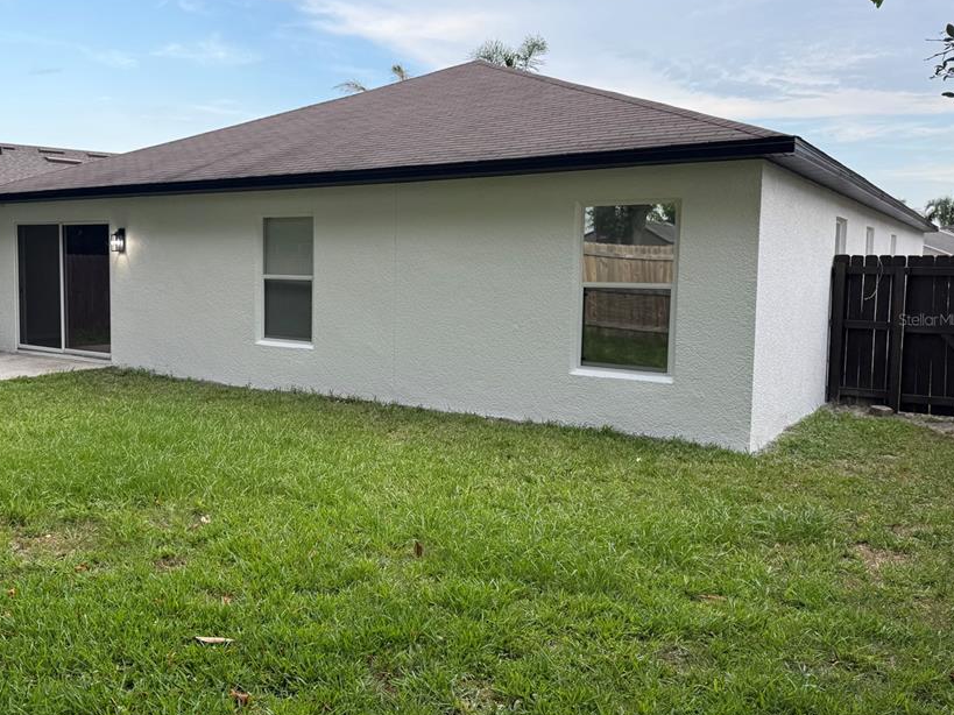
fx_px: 827
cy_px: 319
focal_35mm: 30
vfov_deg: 46.7
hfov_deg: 59.4
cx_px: 373
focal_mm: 6.76
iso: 80
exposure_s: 1/450
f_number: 1.78
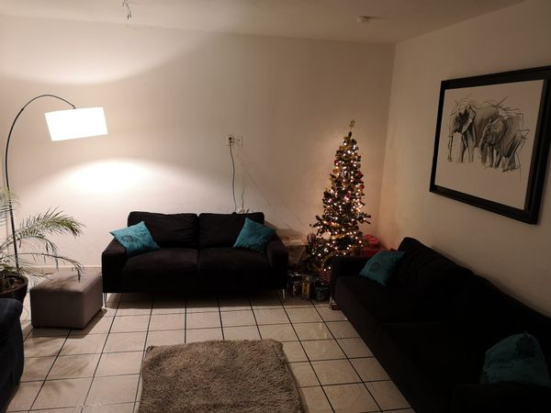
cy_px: 206
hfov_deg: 65.3
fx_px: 430
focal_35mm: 27
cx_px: 276
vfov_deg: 51.4
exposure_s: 1/33.3
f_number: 1.8
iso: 320
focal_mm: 5.58
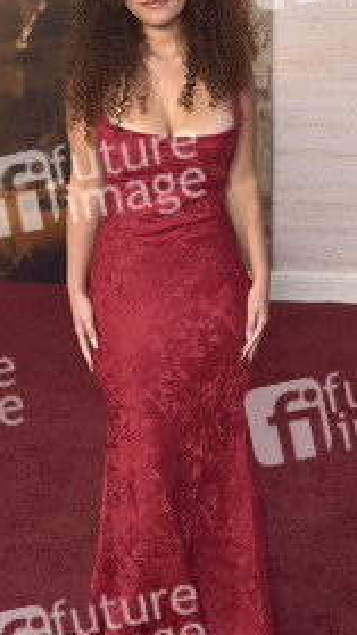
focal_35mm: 72
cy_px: 298
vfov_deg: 29.3
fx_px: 1211
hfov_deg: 16.8
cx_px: 156
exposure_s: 1/250
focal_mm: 48
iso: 800
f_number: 6.3
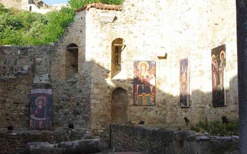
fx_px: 414
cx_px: 104
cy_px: 81
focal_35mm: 62
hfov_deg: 33.2
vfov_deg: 21.1
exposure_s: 1/50
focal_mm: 26.9
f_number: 9
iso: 200
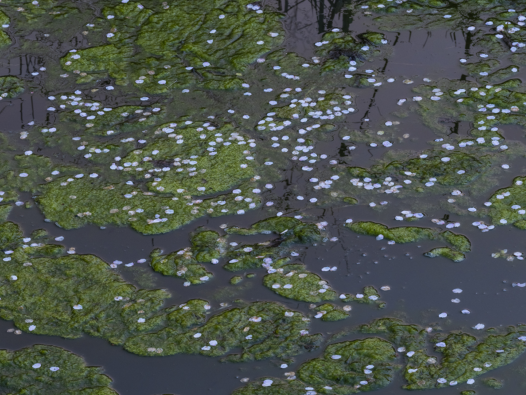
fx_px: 4057
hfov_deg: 7.4
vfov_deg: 5.6
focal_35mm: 267
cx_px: 200
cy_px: 255
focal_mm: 250
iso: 1250
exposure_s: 1/3
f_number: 22
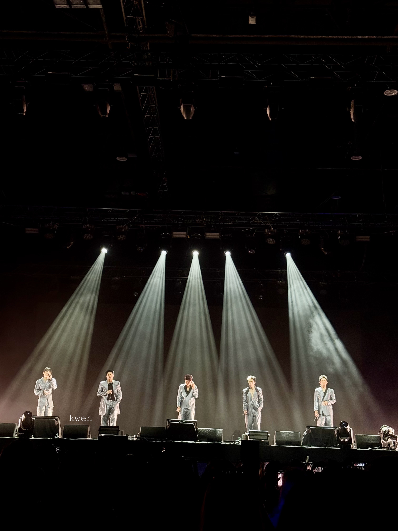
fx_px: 736
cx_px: 199
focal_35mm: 48
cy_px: 266
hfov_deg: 30.3
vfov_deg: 39.7
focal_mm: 6.76
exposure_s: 1/60
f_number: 1.78
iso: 250
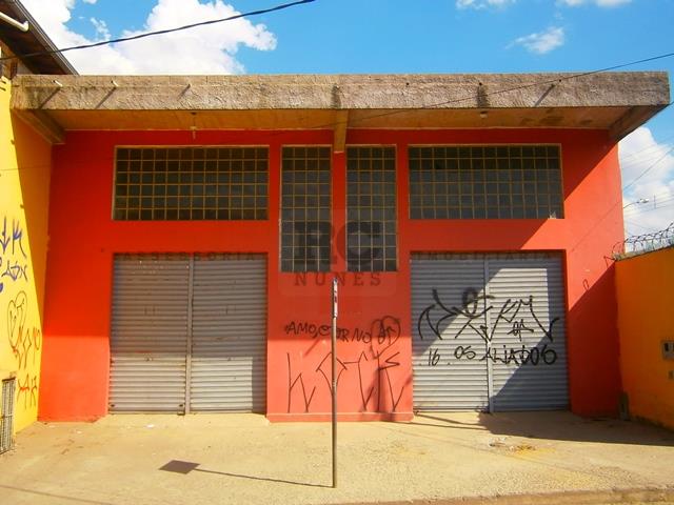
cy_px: 252
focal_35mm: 36
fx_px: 701
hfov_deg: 51.4
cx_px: 337
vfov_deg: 39.7
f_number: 3.1
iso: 80
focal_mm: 6.4
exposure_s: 1/1250
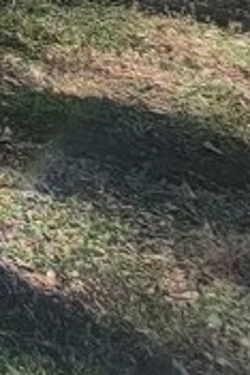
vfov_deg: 17.0
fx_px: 821
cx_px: -799
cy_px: -418
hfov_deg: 7.7
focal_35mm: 79
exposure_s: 1/1667
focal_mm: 2.2
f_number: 2.2
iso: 50
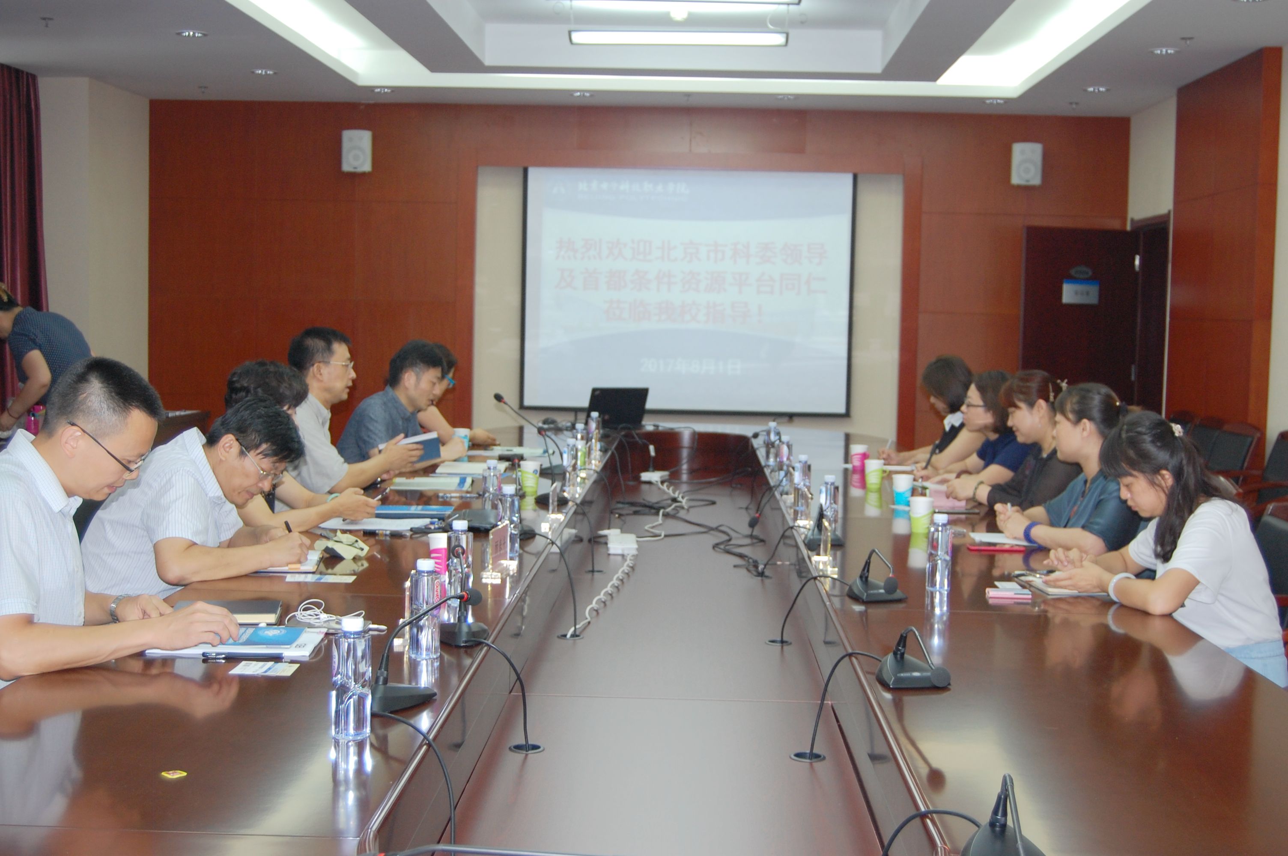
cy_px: 428
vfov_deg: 28.9
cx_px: 644
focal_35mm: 46
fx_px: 1662
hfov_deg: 42.4
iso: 400
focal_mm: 31
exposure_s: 1/60
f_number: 4.5
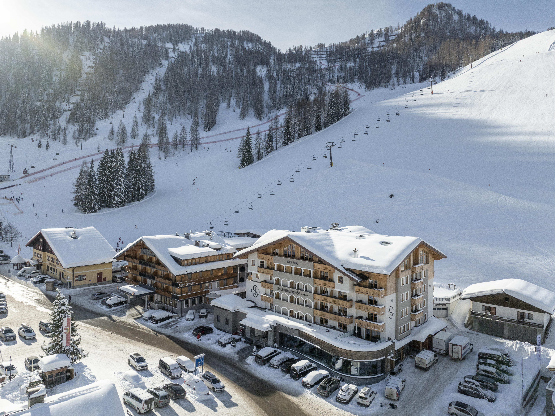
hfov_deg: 71.6
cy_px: 208
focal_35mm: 24
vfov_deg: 56.8
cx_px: 278
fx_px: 385
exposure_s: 1/2000
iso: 200
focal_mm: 12.29
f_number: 2.8
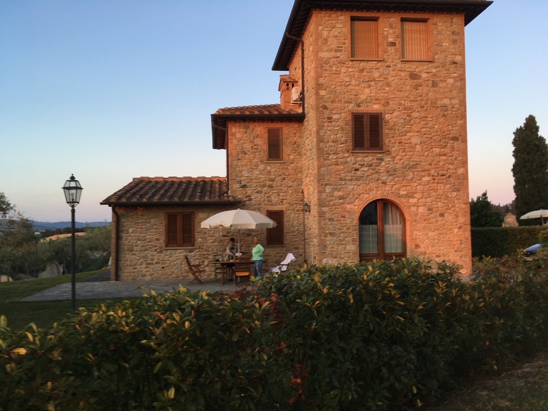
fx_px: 459
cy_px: 206
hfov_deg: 61.7
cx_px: 274
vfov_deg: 48.2
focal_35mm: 29
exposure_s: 1/100
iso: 40
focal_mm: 4.15
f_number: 2.2
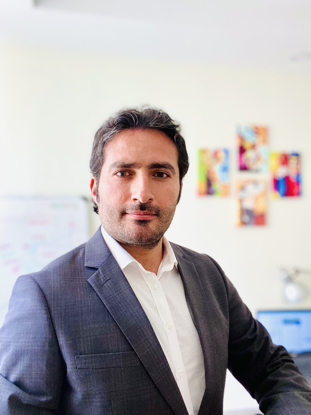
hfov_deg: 46.8
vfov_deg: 60.0
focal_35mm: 30
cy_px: 208
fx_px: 359
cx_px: 156
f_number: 2.2
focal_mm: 2.71
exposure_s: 1/60
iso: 125
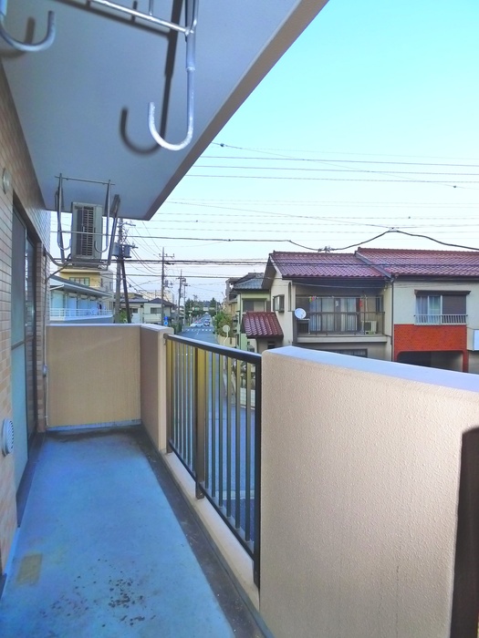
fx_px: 443
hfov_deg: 56.8
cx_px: 240
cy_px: 319
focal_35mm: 24
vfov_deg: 71.6
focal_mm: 5.1
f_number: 2.8
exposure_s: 1/160
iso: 400
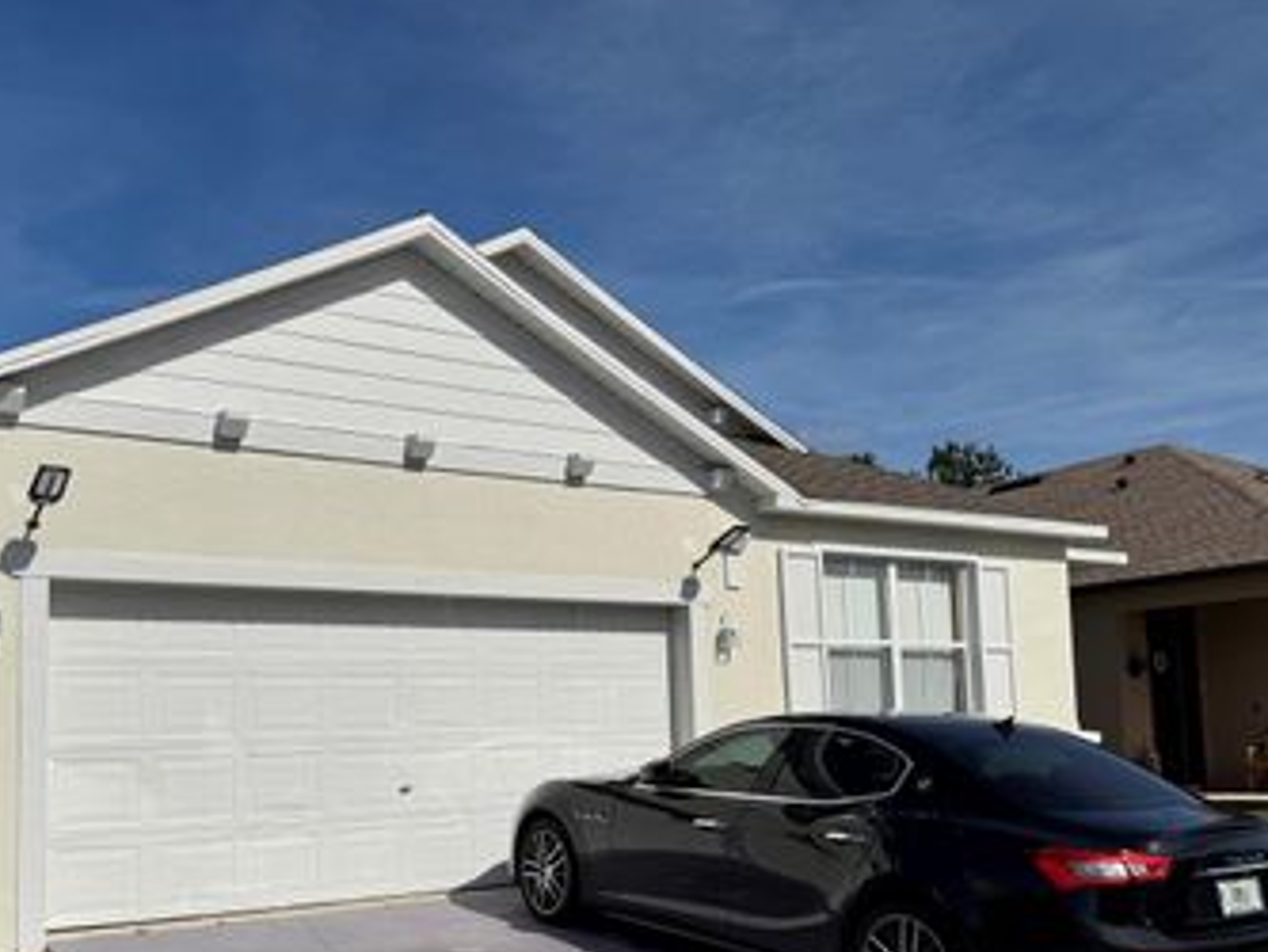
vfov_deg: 39.3
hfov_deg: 51.3
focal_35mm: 36
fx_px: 1319
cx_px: 575
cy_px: 619
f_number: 1.78
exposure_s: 1/12346
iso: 64
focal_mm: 6.76
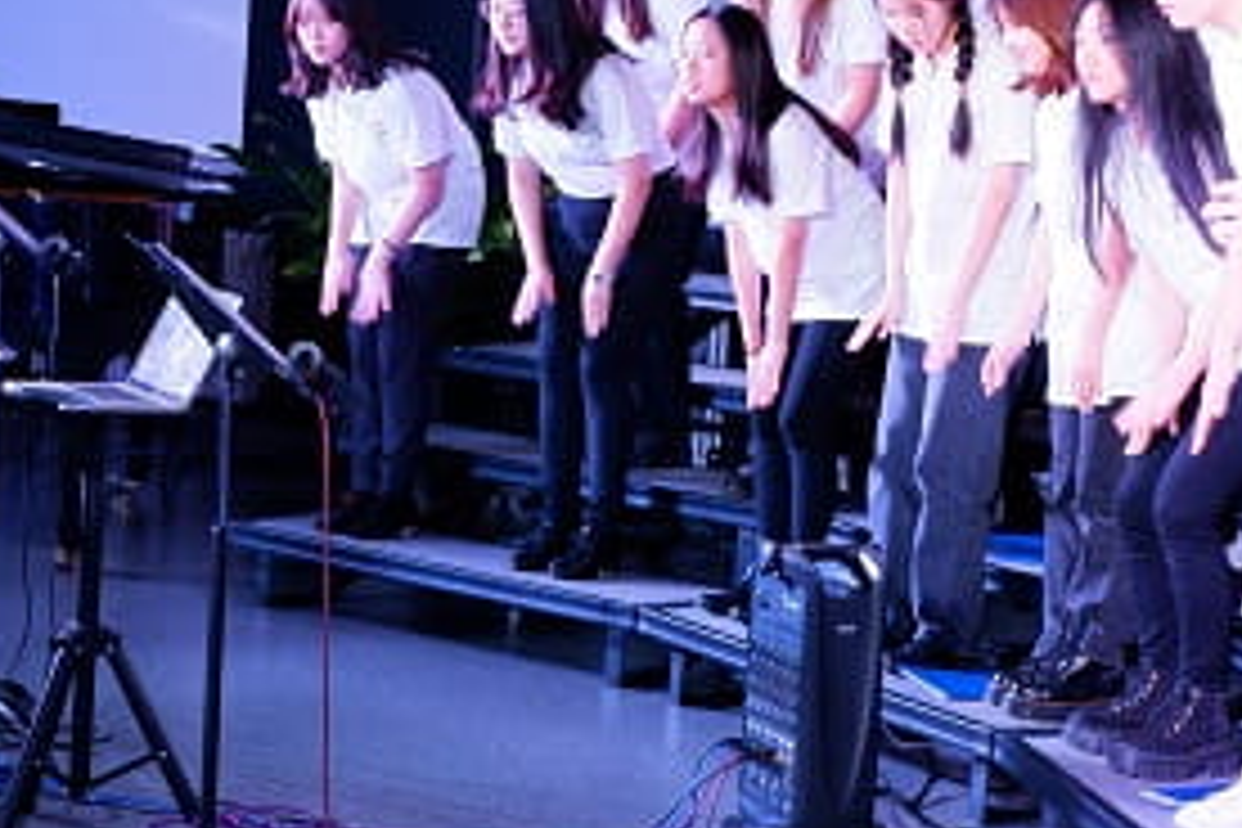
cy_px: 279
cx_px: 590
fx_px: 3415
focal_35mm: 99
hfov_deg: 20.6
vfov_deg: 13.8
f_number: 4.4
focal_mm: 26.4
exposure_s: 1/56
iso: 640
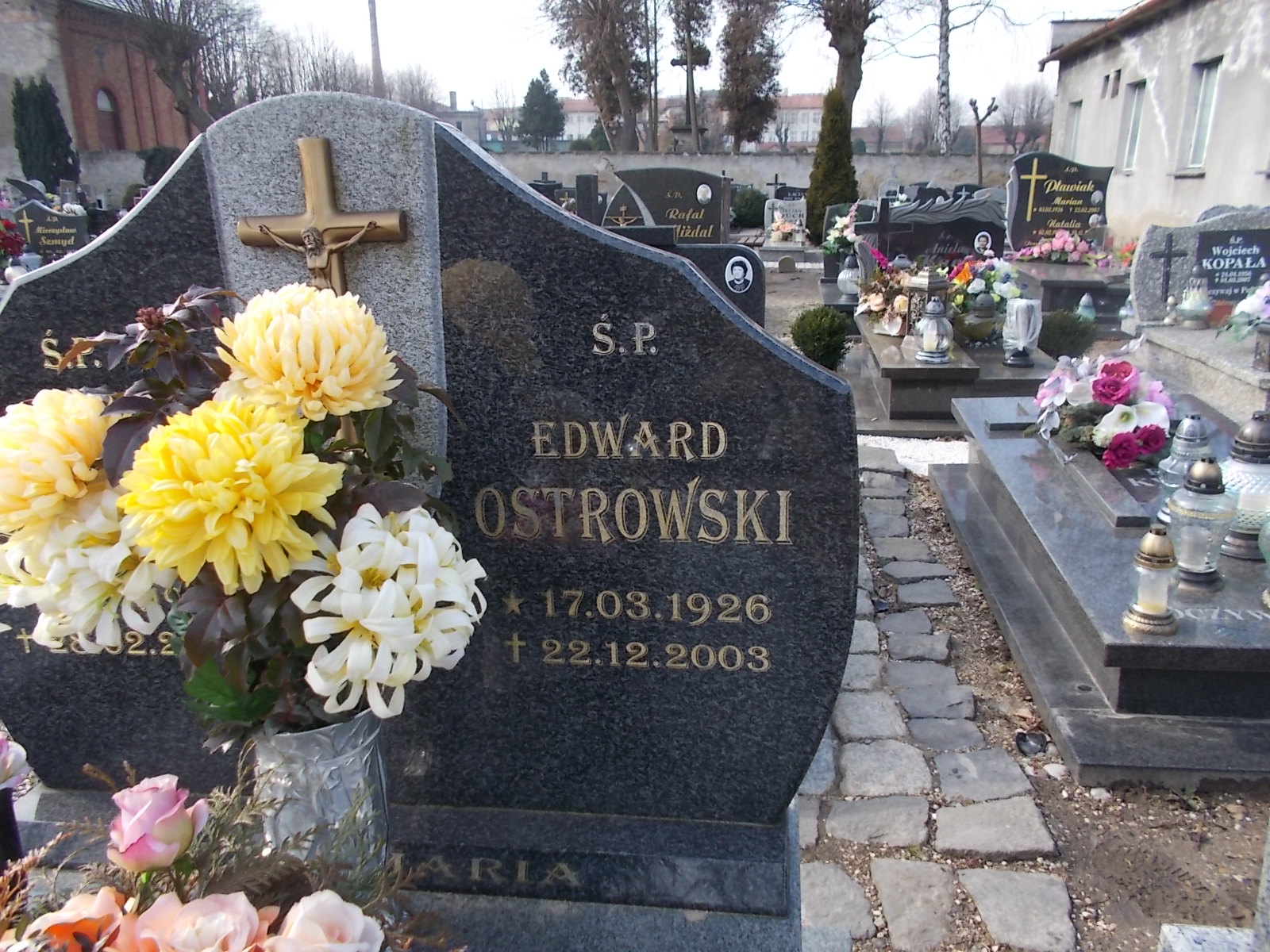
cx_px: 635
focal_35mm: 26
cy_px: 476
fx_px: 954
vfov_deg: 53.1
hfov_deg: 67.3
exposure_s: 1/250
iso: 80
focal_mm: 4.6
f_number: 3.2
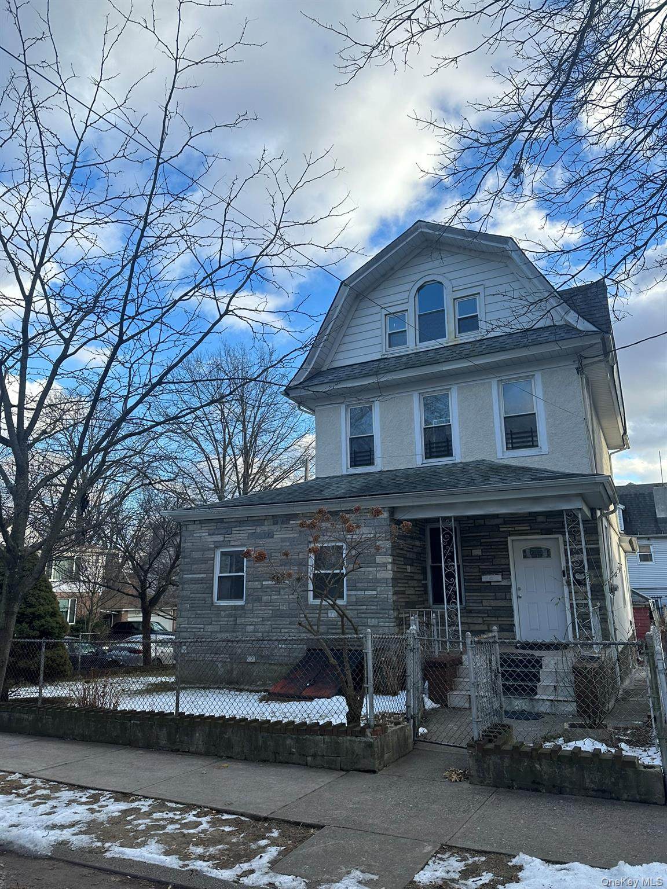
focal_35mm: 24
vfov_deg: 71.6
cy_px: 444
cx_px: 334
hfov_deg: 56.8
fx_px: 617
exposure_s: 1/1289
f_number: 1.78
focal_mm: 6.86
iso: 80
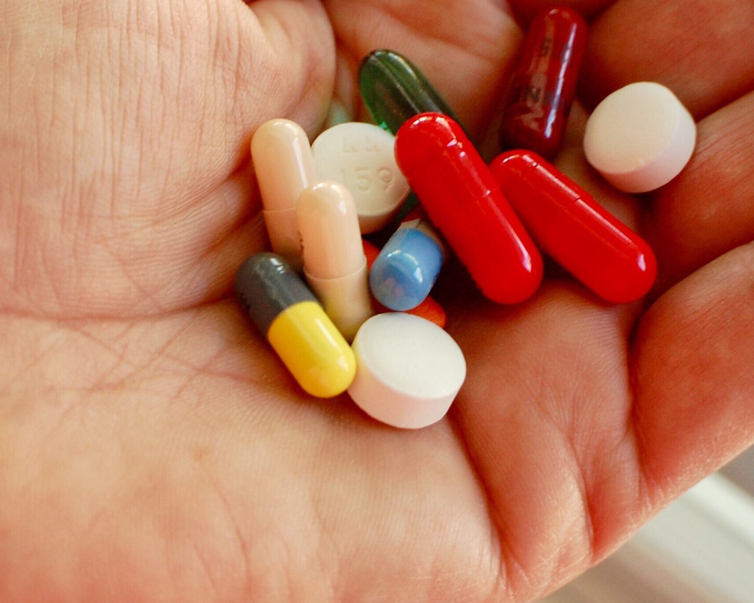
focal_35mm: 104
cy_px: 177
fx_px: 2321
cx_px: 345
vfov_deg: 14.8
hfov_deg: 18.5
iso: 720
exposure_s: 1/60
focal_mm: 42
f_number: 5.3
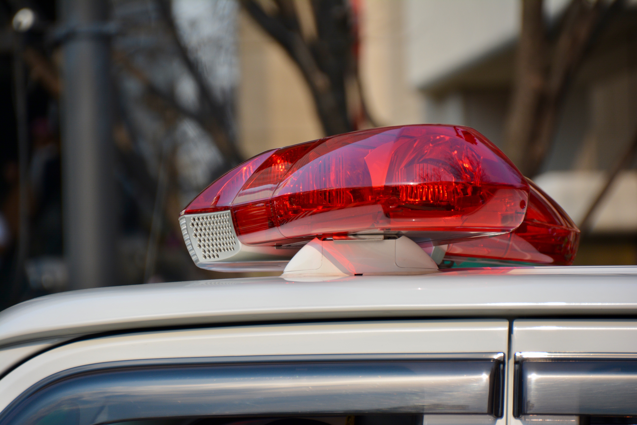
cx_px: 318
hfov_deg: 6.2
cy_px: 212
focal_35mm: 330
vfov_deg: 4.2
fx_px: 5839
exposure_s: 1/800
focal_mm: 220
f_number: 7.1
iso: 200
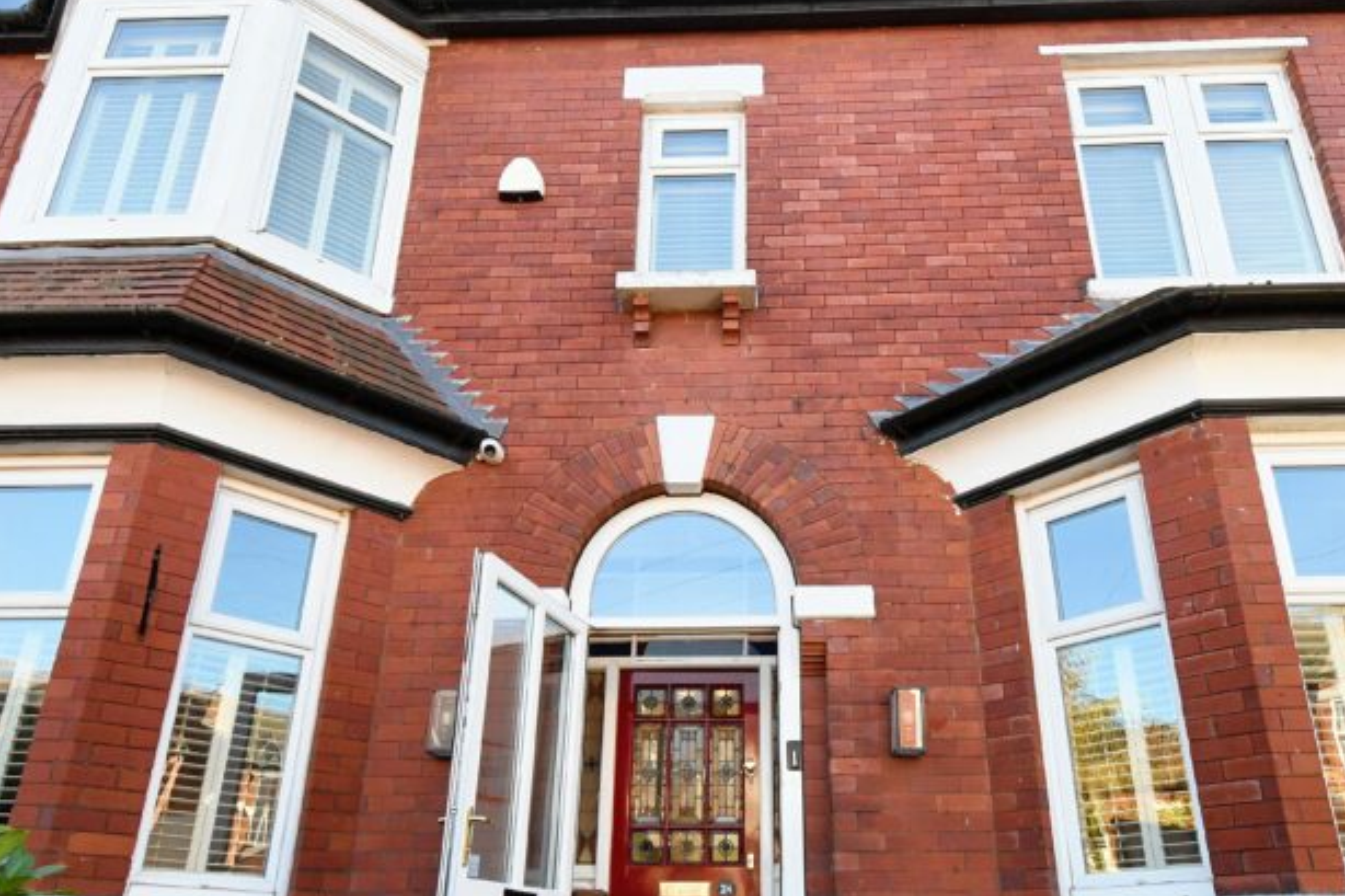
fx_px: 934
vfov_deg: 50.7
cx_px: 719
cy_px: 561
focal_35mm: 25
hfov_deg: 71.4
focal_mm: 10
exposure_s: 1/320
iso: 800
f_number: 7.1
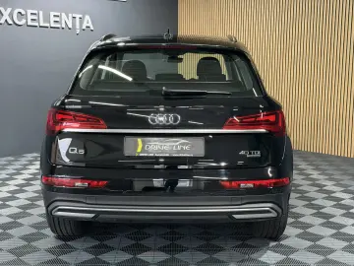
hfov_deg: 39.7
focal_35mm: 48
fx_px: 491
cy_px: 133
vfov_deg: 30.3
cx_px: 177
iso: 200
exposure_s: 1/50
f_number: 1.78
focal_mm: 6.76
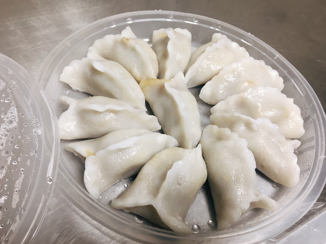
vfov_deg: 46.8
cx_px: 158
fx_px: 283
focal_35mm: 30
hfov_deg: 60.0
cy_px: 125
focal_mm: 4.15
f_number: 2.2
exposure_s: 1/33
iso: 64
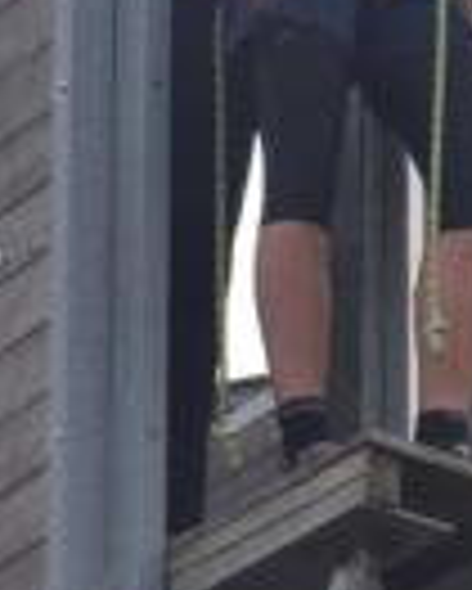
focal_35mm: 483
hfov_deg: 3.2
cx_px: 436
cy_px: 41
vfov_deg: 4.0
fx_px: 8424
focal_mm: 90
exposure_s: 1/500
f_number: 11
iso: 200
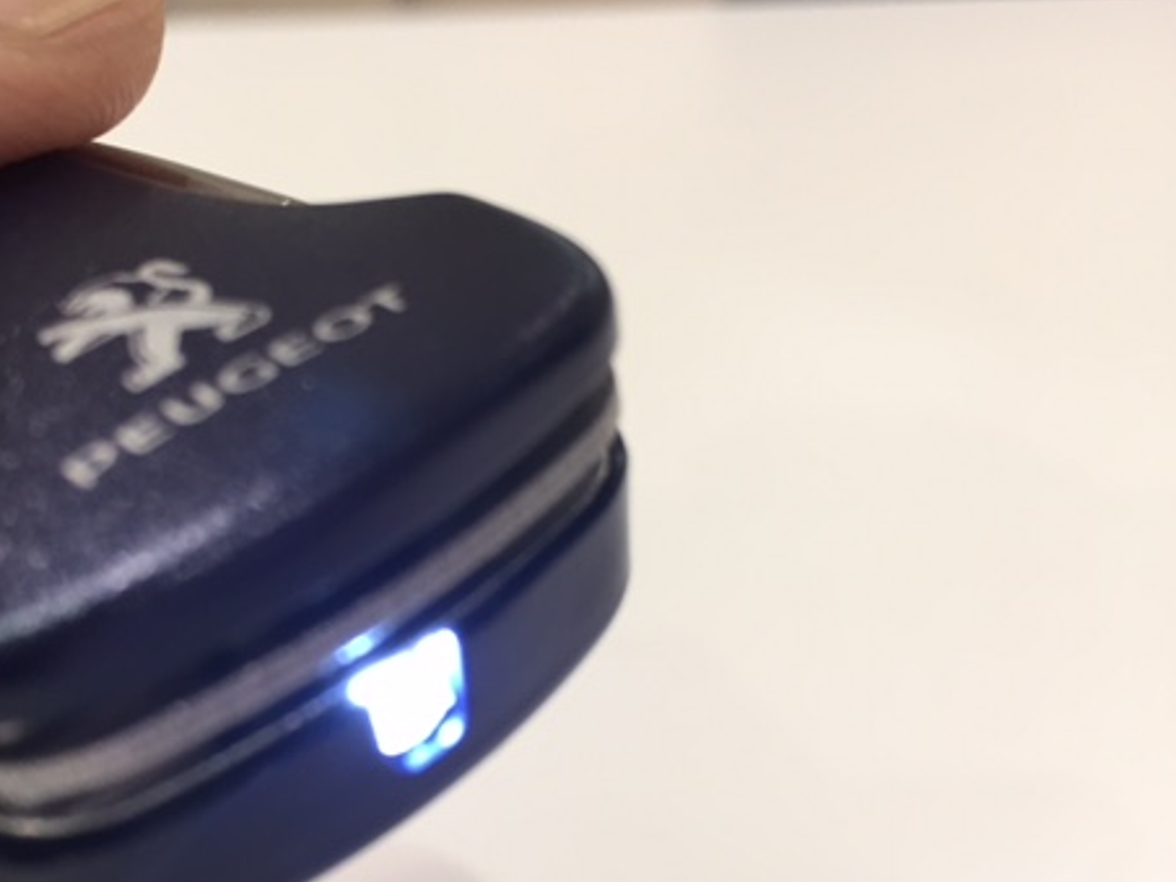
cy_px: 545
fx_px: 1393
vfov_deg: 35.0
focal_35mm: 41
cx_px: 350
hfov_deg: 44.8
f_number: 2.2
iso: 50
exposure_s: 1/30
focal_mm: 4.15
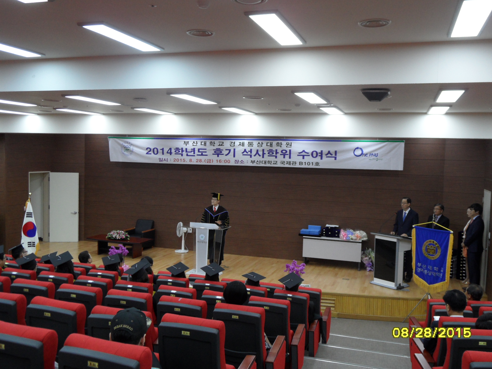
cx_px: 246
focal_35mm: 32
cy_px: 184
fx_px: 455
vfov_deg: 44.2
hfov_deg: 56.8
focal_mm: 5.3
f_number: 3.4
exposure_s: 1/30
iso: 160
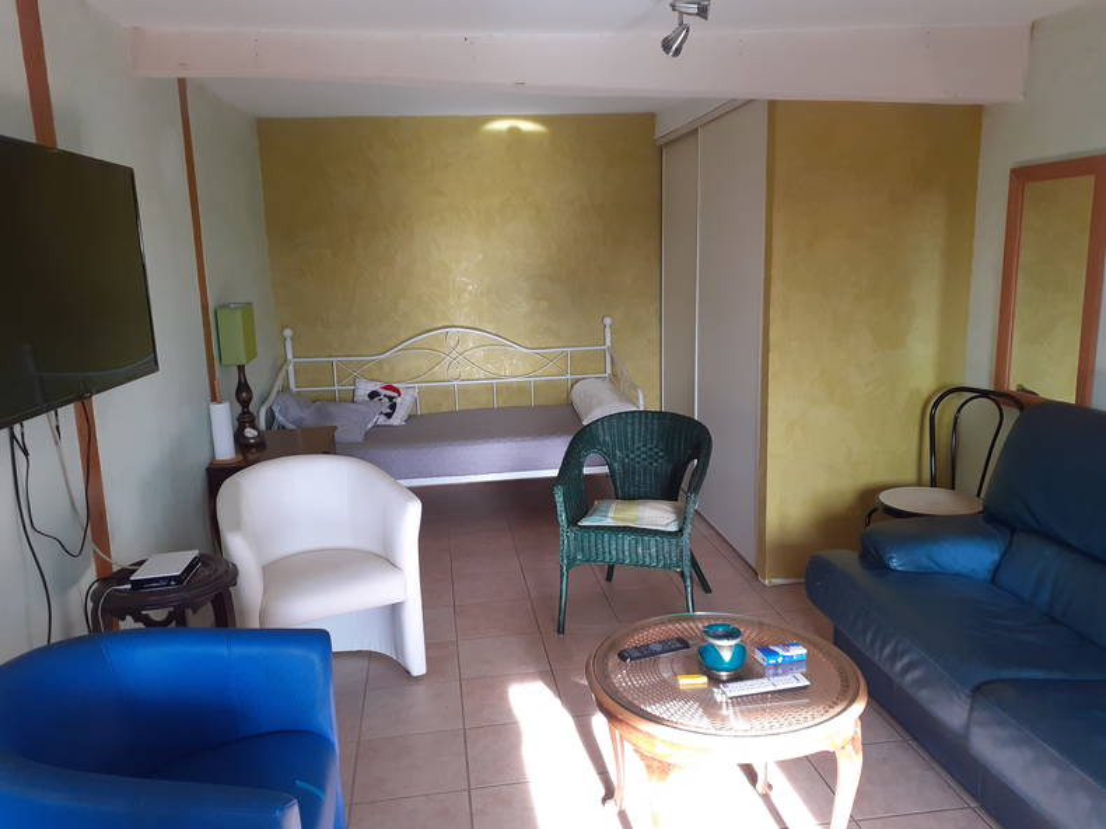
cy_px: 414
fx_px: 862
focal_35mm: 27
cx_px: 553
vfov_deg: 51.3
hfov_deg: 65.3
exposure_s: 1/50
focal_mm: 3.6
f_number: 1.9
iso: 80
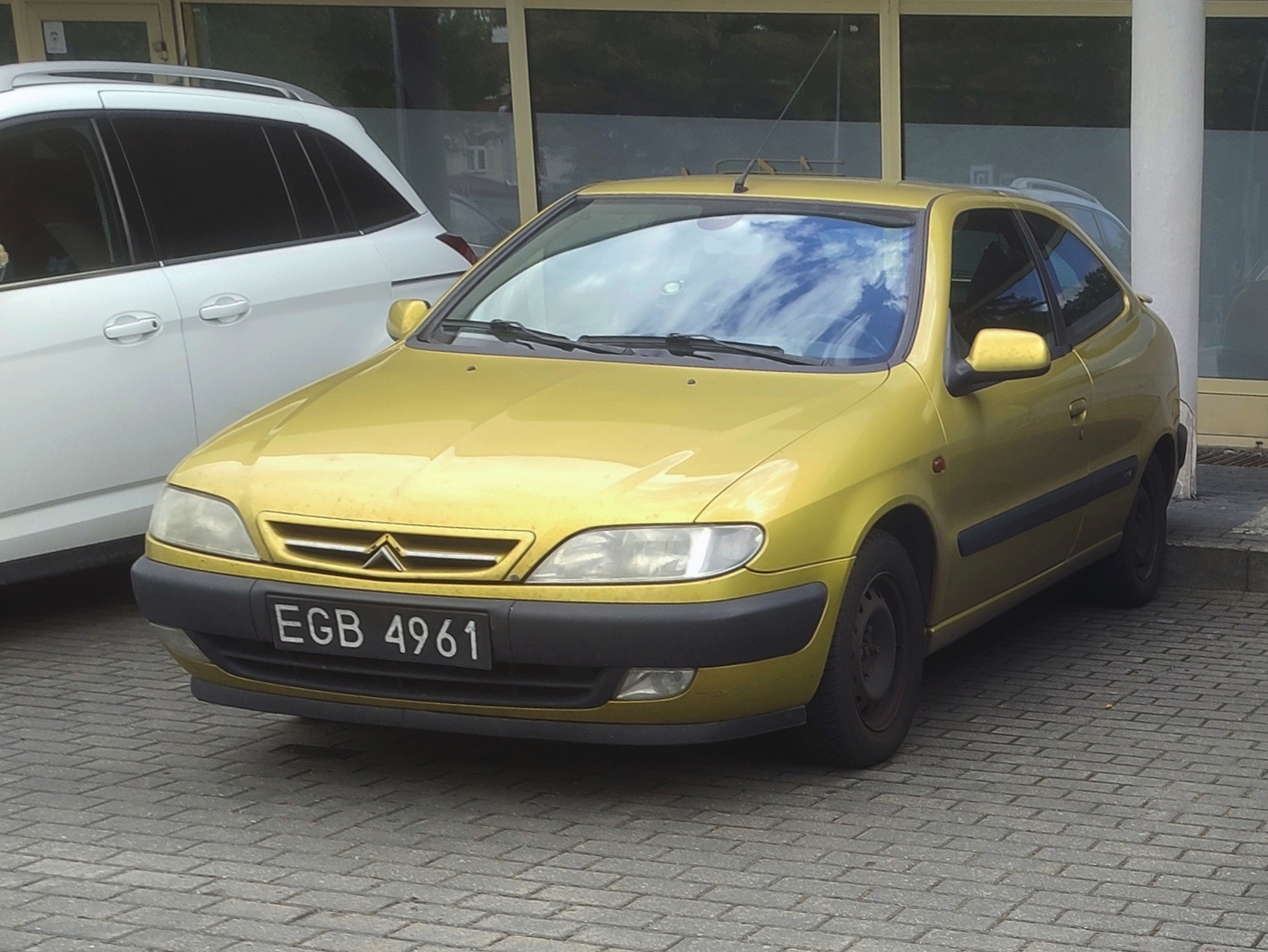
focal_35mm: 24
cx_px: 634
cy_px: 476
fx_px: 879
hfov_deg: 71.6
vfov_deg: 56.8
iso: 50
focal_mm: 5.89
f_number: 1.89
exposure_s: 1/142
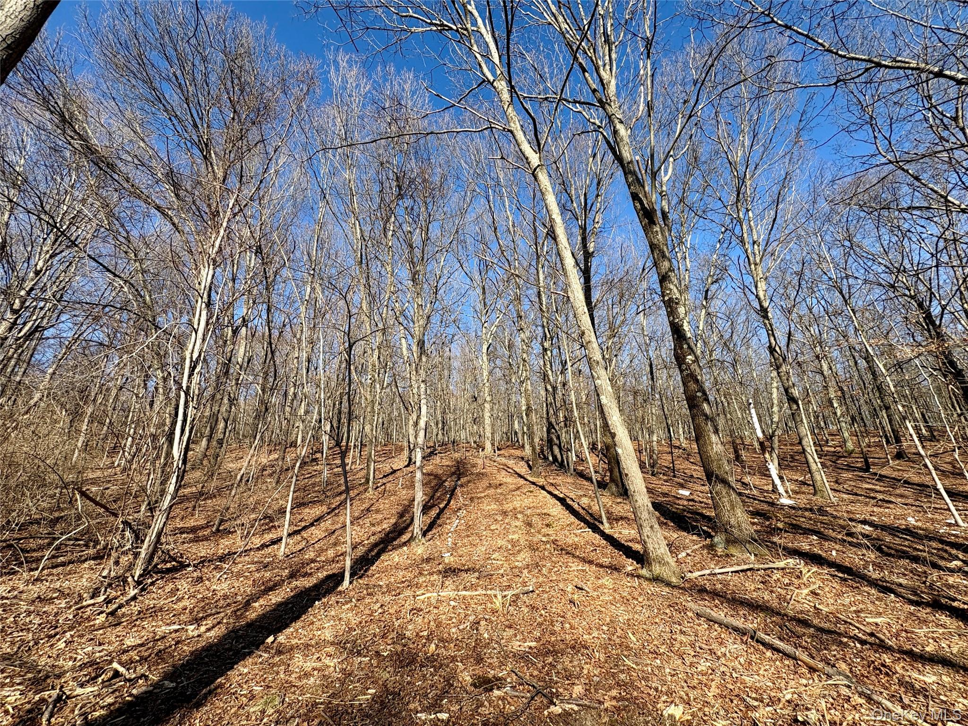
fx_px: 391
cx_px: 484
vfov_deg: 85.7
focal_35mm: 14
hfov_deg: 102.1
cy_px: 363
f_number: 2.2
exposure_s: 1/910
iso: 40
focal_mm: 2.22
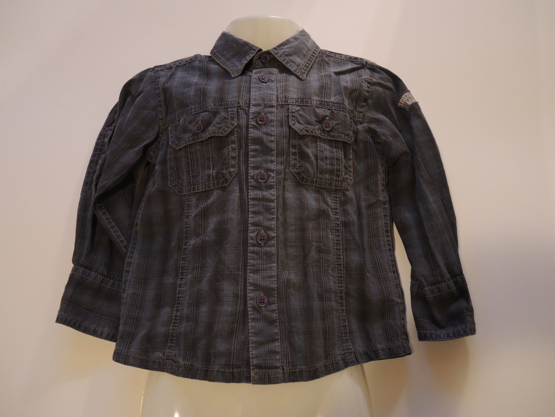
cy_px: 208
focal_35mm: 30
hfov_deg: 60.0
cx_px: 278
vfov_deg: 46.8
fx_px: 481
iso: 400
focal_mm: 6.5
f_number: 2
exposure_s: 1/15
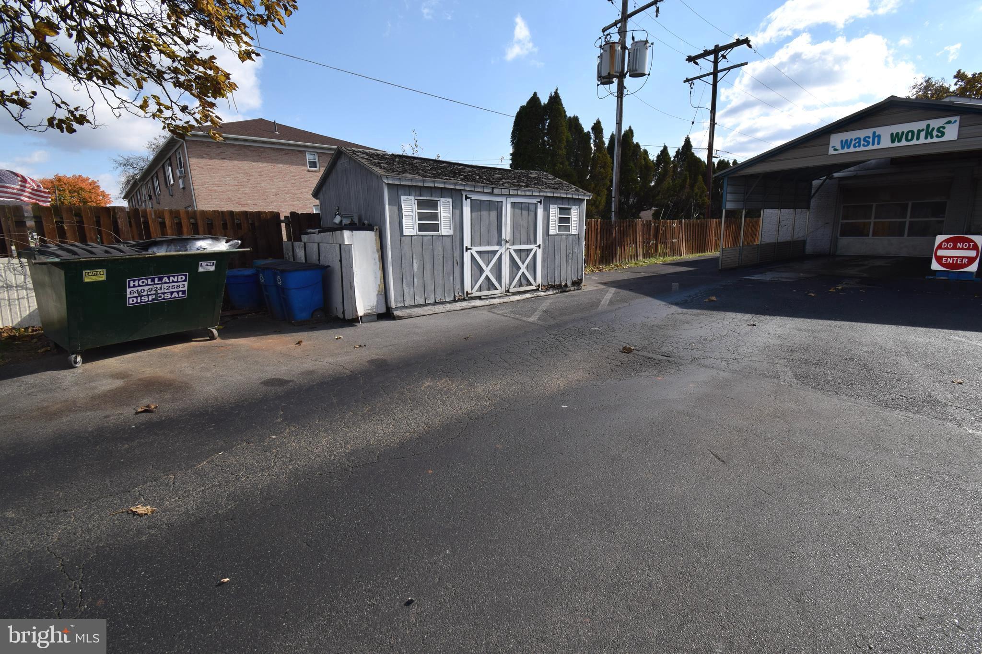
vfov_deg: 77.3
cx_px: 491
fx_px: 409
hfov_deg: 100.4
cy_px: 327
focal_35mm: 15
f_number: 10
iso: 200
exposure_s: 1/400
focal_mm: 10
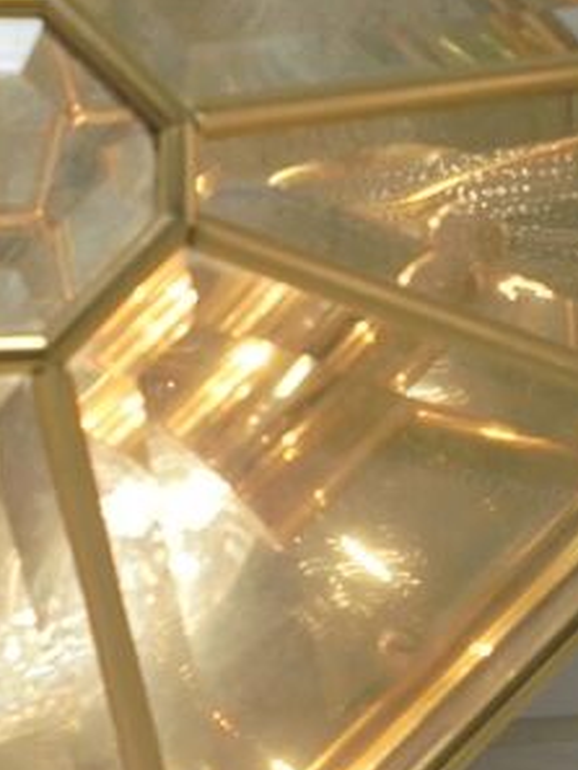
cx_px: -4
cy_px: 309
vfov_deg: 17.1
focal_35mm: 115
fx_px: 2558
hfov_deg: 12.7
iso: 100
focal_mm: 6.9
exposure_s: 1/125
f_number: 4.2
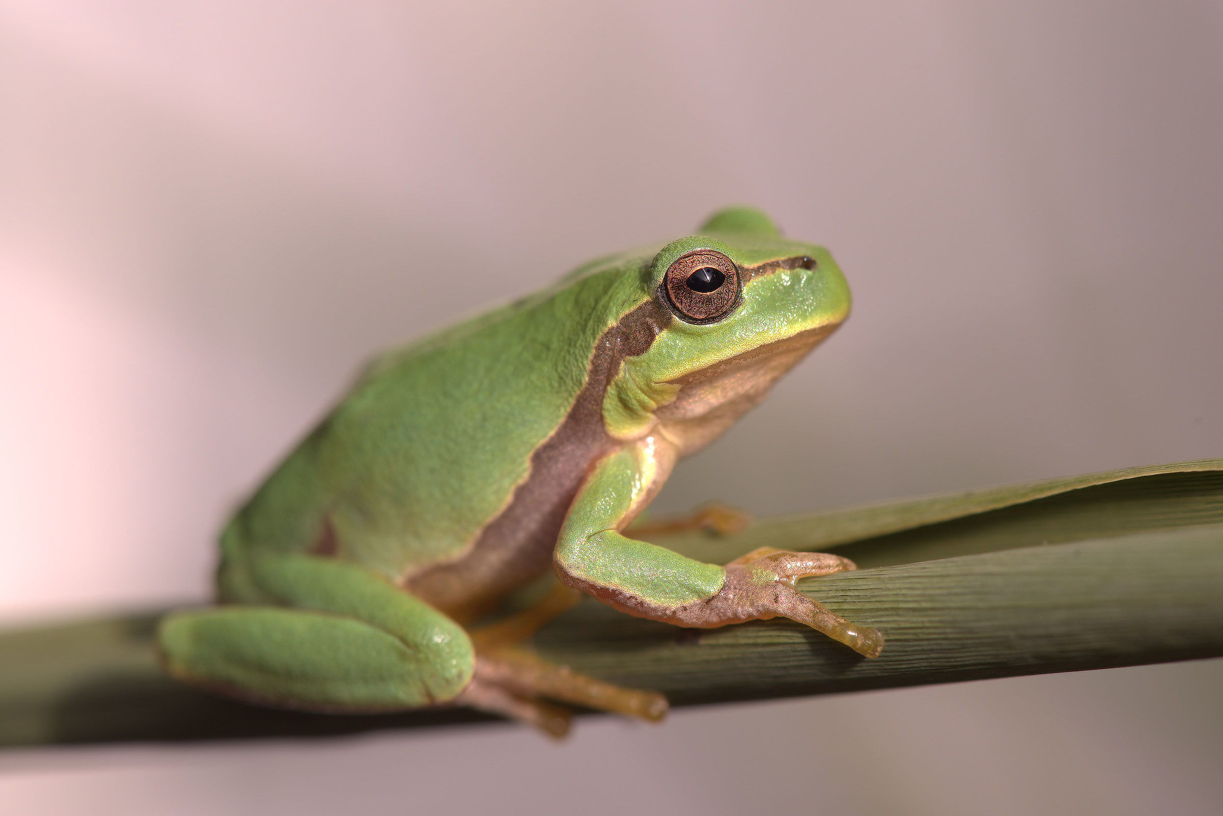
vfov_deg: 13.0
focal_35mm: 105
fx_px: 3567
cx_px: 612
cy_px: 408
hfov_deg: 19.5
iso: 640
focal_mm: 105
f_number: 11
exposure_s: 1/320
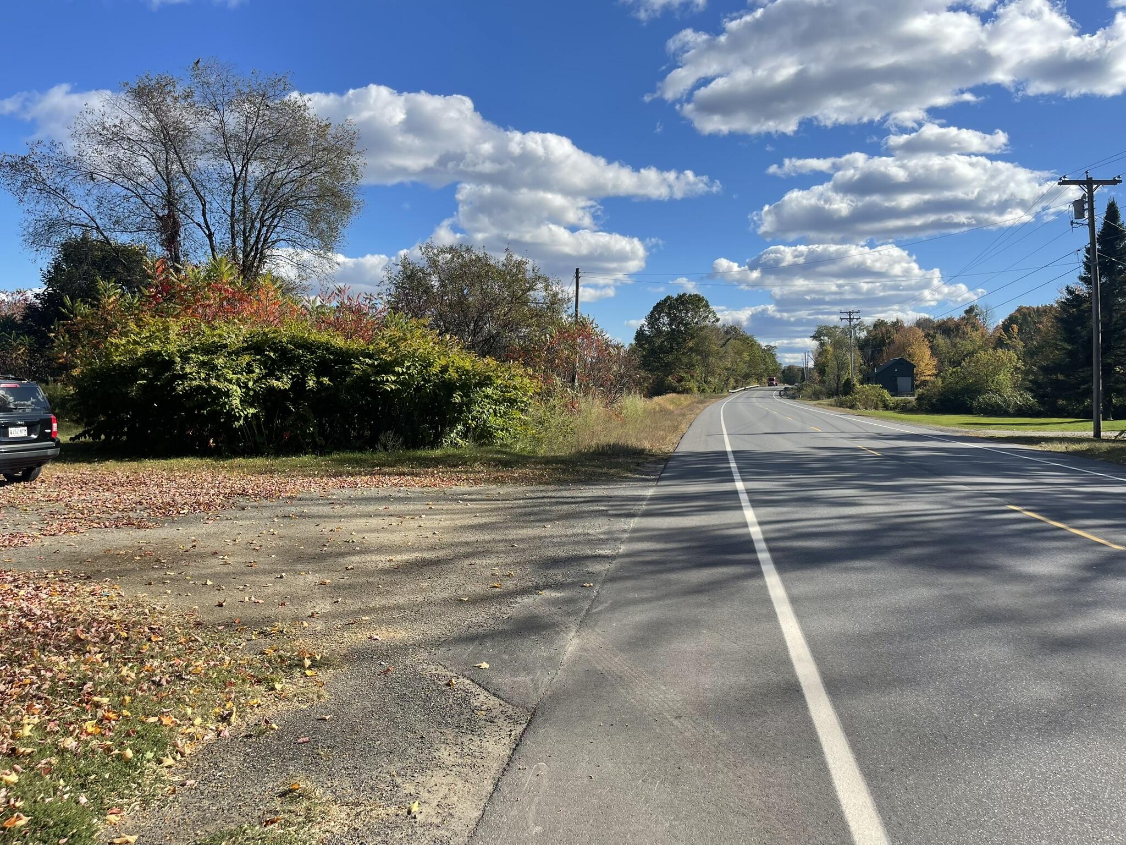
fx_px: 813
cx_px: 563
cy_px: 422
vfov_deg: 54.9
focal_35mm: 25
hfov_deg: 69.4
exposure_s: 1/3448
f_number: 1.6
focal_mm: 5.1
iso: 32
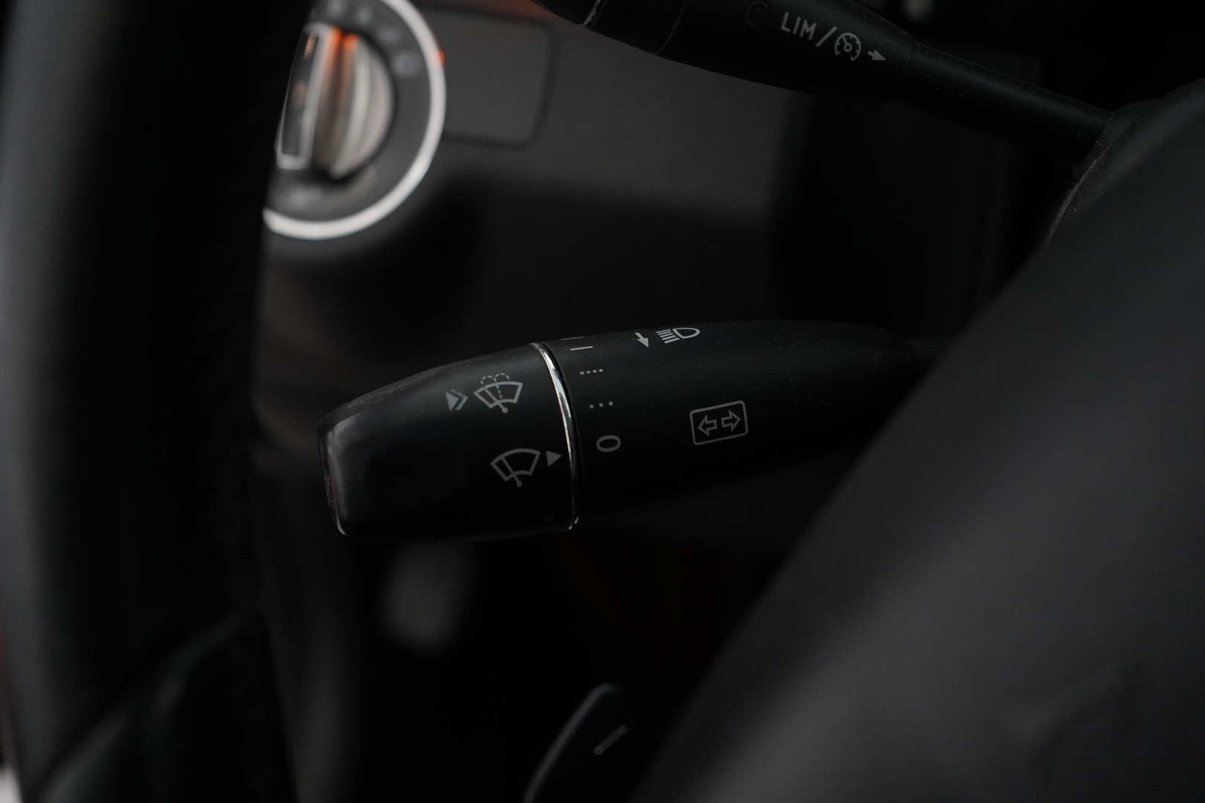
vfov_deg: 31.2
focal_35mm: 43
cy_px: 402
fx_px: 1439
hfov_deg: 45.4
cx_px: 602
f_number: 4.5
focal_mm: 43
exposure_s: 1/60
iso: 4000
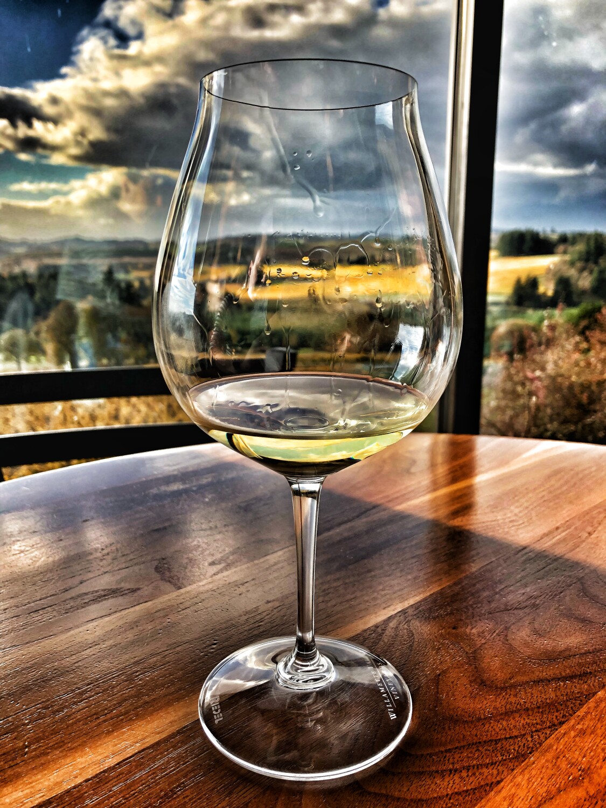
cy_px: 404
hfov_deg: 48.2
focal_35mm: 29
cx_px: 303
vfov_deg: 61.7
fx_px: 677
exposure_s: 1/120
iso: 20
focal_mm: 3.99
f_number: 1.8
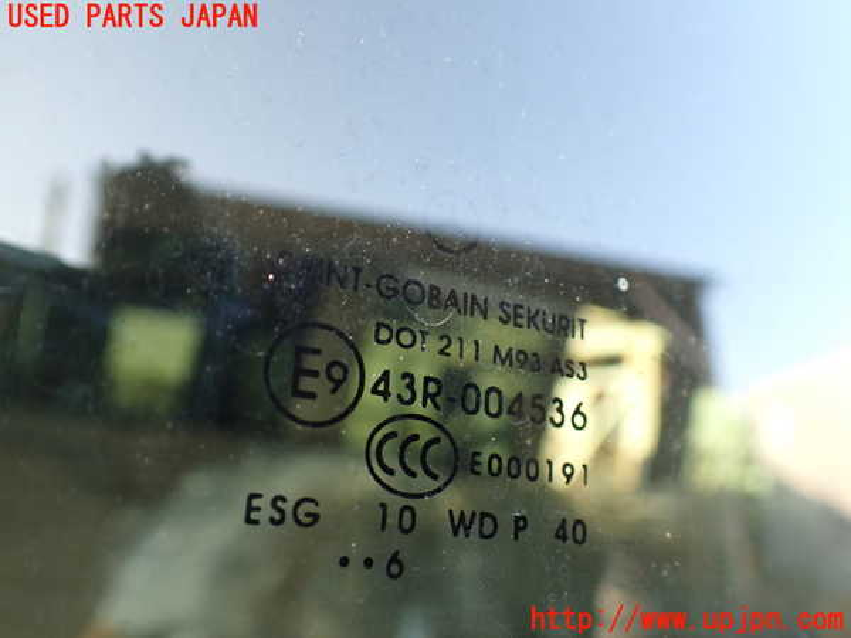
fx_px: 738
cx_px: 426
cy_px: 319
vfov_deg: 46.8
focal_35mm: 30
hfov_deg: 60.0
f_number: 2.3
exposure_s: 1/125
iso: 250
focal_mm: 5.4
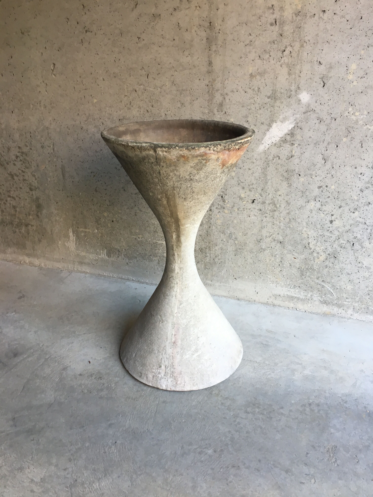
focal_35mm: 29
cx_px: 186
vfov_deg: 61.7
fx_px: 417
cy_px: 248
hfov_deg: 48.2
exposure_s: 1/33
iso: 40
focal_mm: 4.15
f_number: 2.2
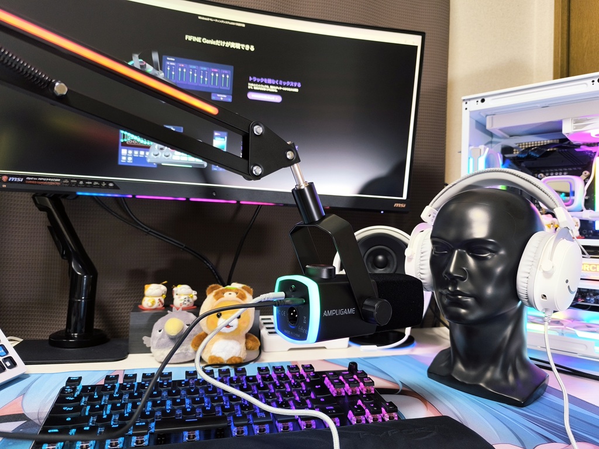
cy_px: 224
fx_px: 398
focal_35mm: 23
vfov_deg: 58.9
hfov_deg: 73.9
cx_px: 300
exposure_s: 1/50
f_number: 1.65
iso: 800
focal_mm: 6.14
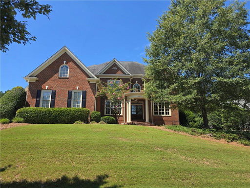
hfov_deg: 73.9
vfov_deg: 58.9
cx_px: 125
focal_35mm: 23
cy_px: 94
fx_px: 166
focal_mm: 6.3
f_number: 1.7
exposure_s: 1/521
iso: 12
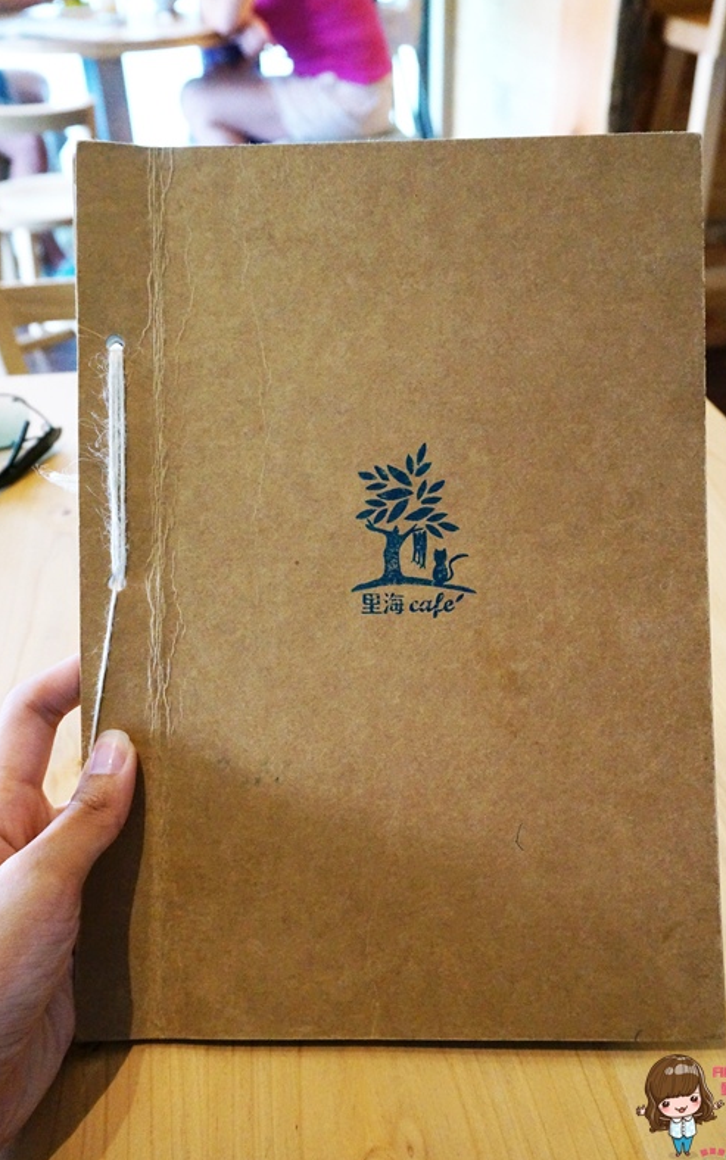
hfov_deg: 40.6
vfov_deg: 61.2
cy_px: 586
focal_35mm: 31
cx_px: 383
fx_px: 981
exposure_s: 1/125
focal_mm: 20
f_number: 5.6
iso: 3200
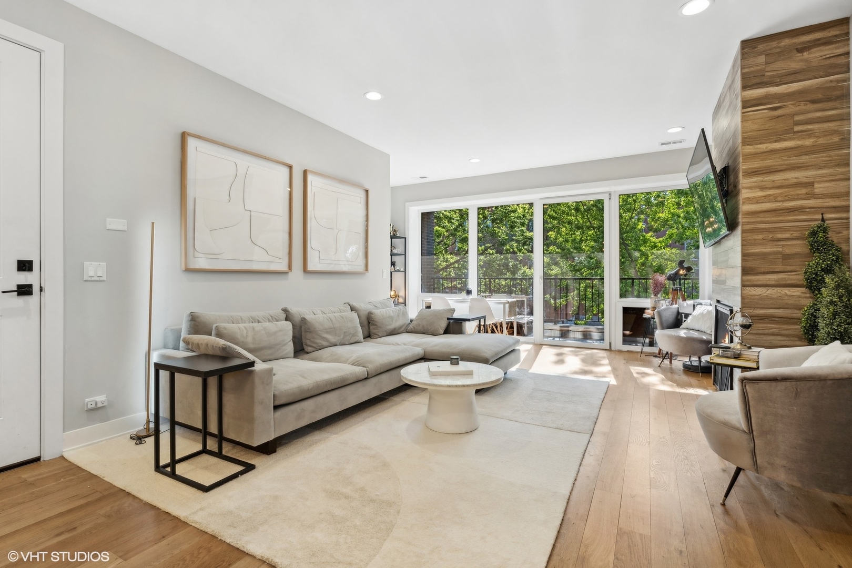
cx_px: 426
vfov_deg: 73.7
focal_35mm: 16
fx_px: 379
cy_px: 284
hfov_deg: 96.7
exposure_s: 1/20
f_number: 8
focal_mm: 16
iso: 320
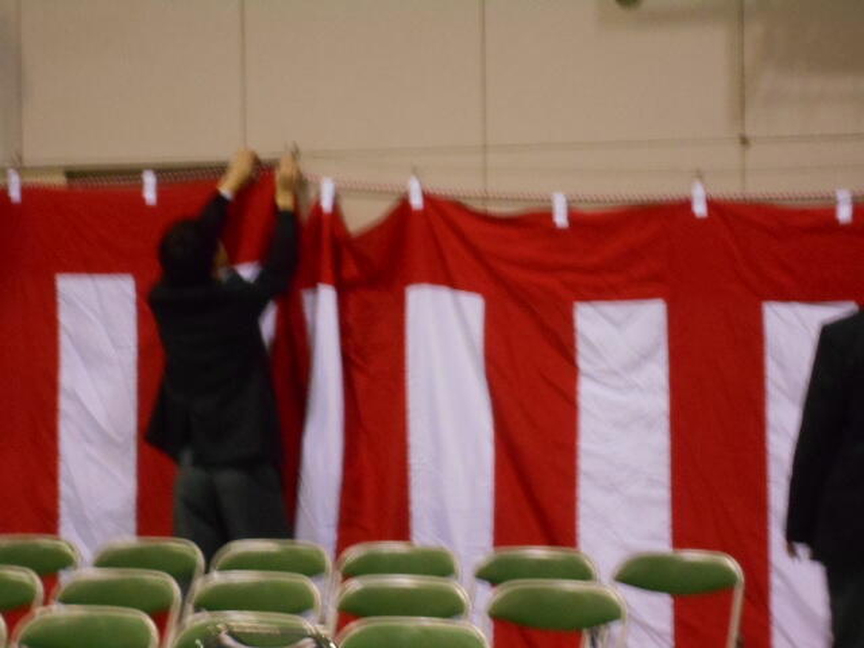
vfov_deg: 11.4
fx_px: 3245
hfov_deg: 15.2
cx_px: 432
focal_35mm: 130
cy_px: 324
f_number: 6.5
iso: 800
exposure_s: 1/10
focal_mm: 23
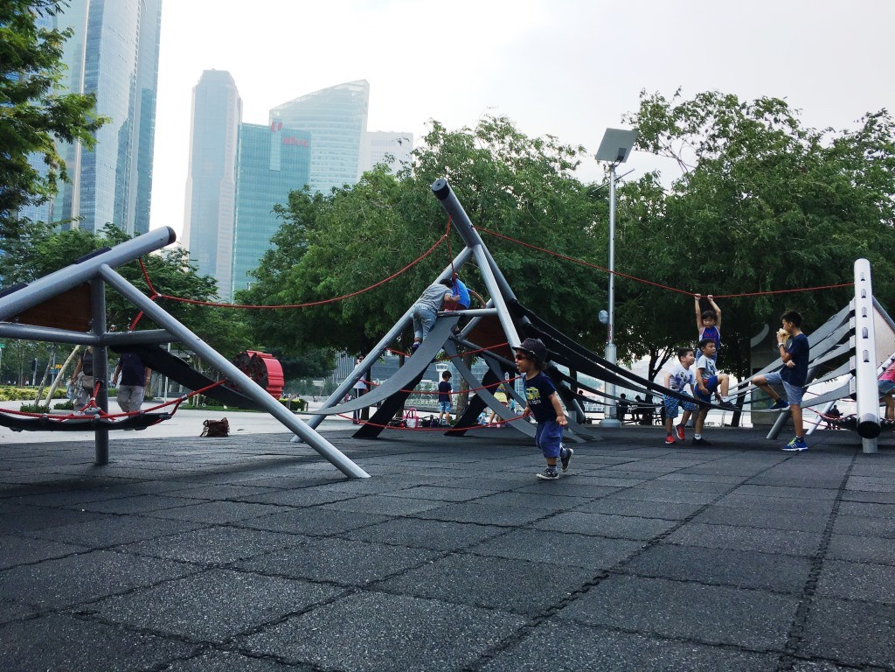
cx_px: 448
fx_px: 750
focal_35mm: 29
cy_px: 336
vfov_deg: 48.2
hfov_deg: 61.7
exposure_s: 1/1115
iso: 25
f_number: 2.2
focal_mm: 4.15
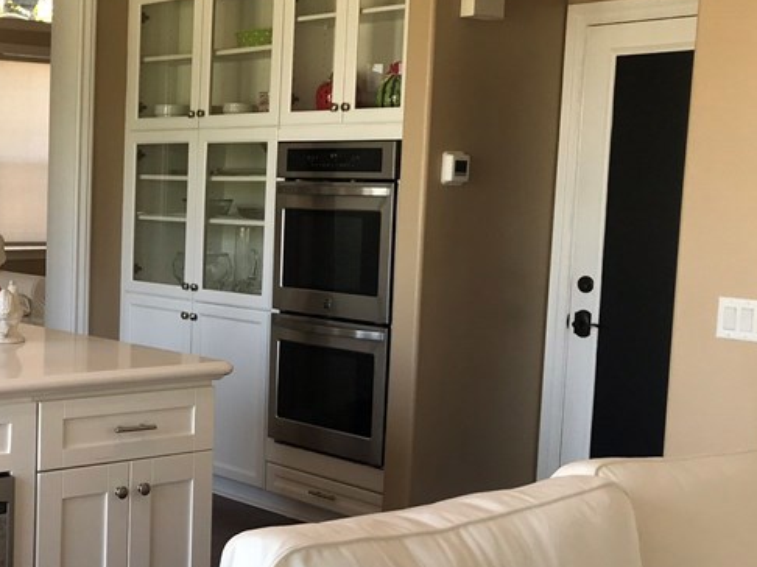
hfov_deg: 30.7
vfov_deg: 24.8
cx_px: 25
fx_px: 1290
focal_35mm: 59
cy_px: 329
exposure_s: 1/60
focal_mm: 3.99
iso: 25
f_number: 1.8
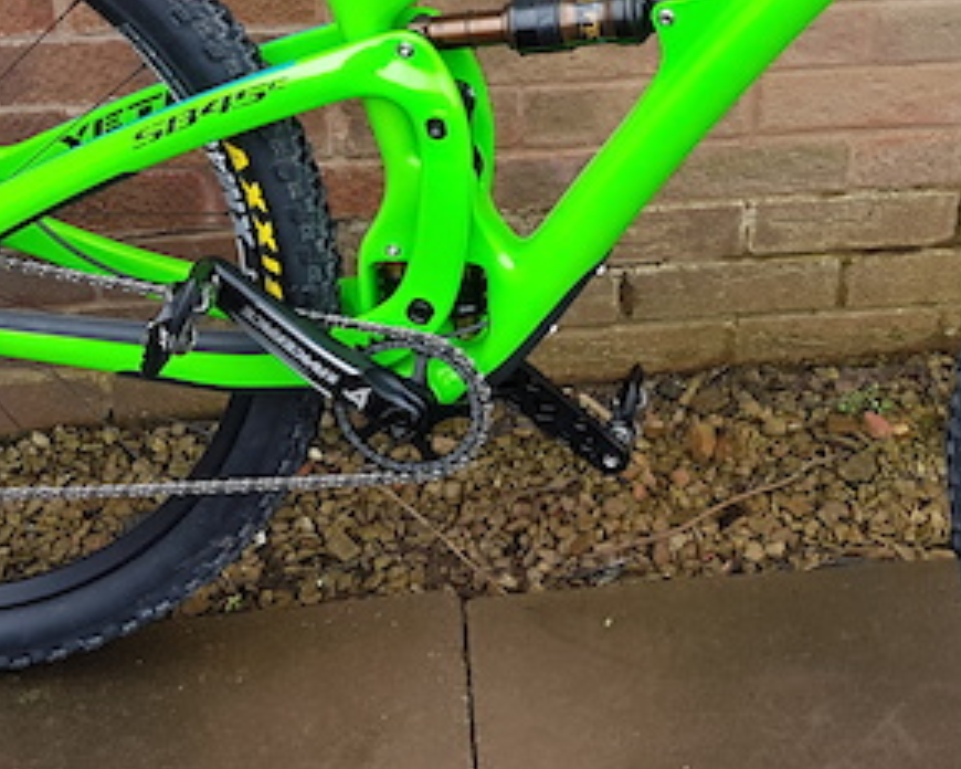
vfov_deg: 21.6
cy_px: 152
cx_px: 706
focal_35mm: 70
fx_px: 1991
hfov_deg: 26.8
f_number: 1.7
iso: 40
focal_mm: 4.2
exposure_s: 1/134
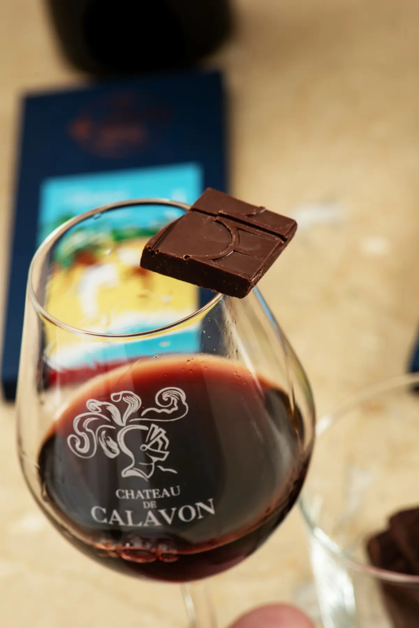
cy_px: 314
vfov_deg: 19.4
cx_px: 210
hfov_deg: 13.1
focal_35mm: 105
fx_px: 1831
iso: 100
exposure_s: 1/100
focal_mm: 105
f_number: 14
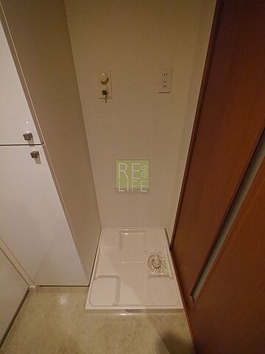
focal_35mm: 14
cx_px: 132
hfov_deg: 85.7
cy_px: 177
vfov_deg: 102.1
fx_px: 143
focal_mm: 7
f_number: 4
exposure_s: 1/40
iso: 3200
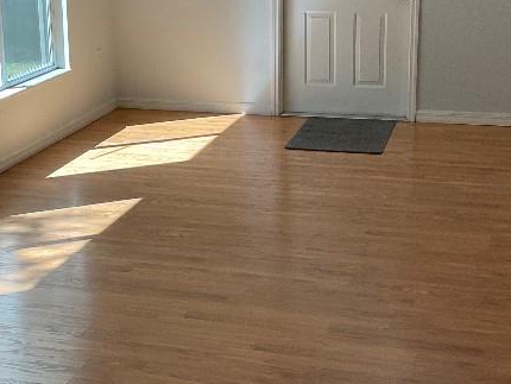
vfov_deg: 21.3
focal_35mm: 69
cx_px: 159
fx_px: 1019
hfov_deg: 27.9
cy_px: 130
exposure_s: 1/120
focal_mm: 3
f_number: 1.8
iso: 50
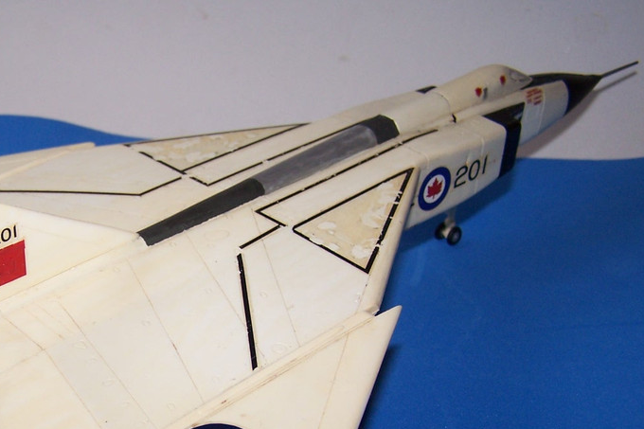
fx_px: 1109
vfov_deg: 21.5
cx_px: 165
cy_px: 371
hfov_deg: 31.8
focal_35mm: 62
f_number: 2.8
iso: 80
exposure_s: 1/60
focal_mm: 6.3
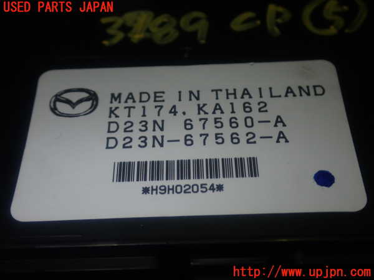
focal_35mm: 47
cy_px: 140
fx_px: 508
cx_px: 187
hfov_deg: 40.4
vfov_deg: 30.9
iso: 200
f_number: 9
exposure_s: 1/50
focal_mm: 8.4
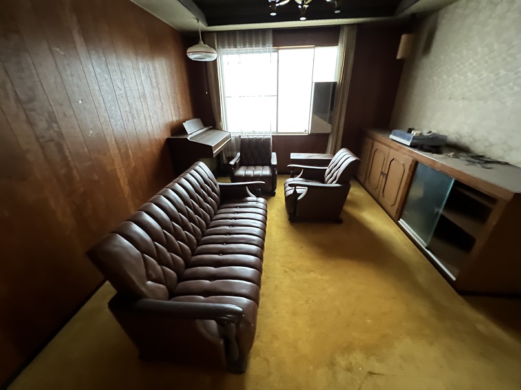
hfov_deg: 106.2
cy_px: 195
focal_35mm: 13
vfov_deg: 89.9
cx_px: 260
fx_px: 196
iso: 2500
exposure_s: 1/13
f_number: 1.8
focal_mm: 1.57
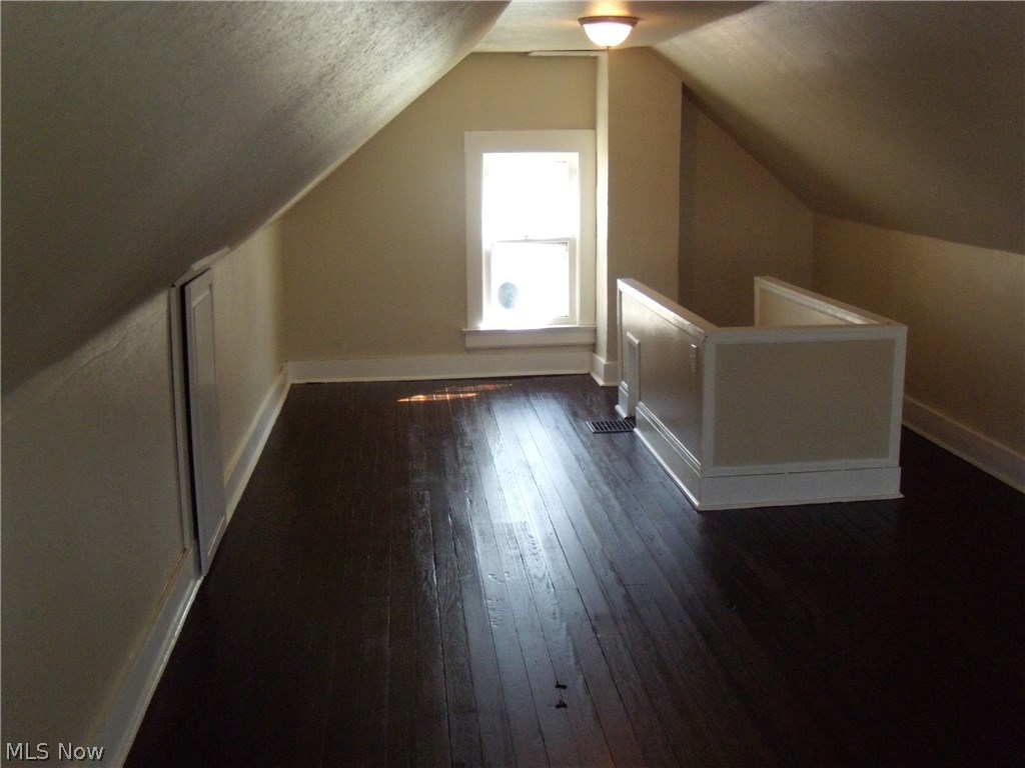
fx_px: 1066
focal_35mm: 36
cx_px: 512
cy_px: 384
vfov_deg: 39.7
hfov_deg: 51.4
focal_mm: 6.4
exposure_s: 1/60
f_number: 3.6
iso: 400
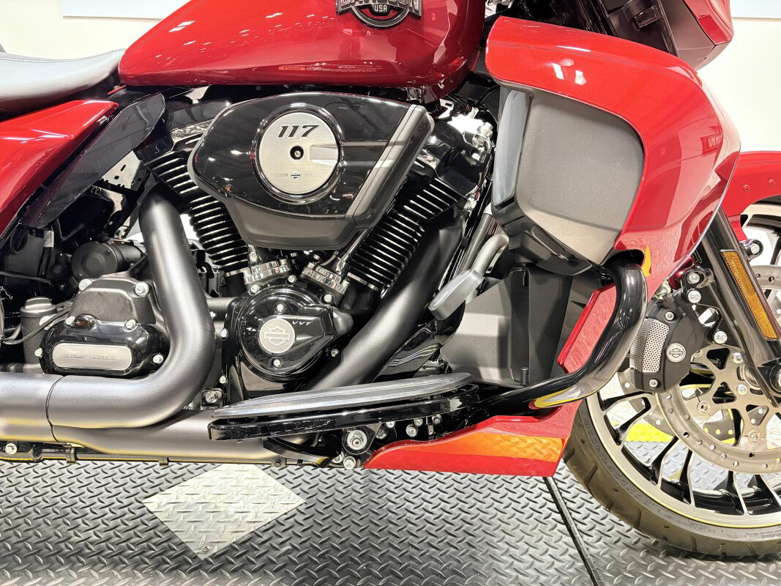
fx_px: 587
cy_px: 293
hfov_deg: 67.3
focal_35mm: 26
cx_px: 390
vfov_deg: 53.1
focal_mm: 5.96
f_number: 1.6
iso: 250
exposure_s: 1/60
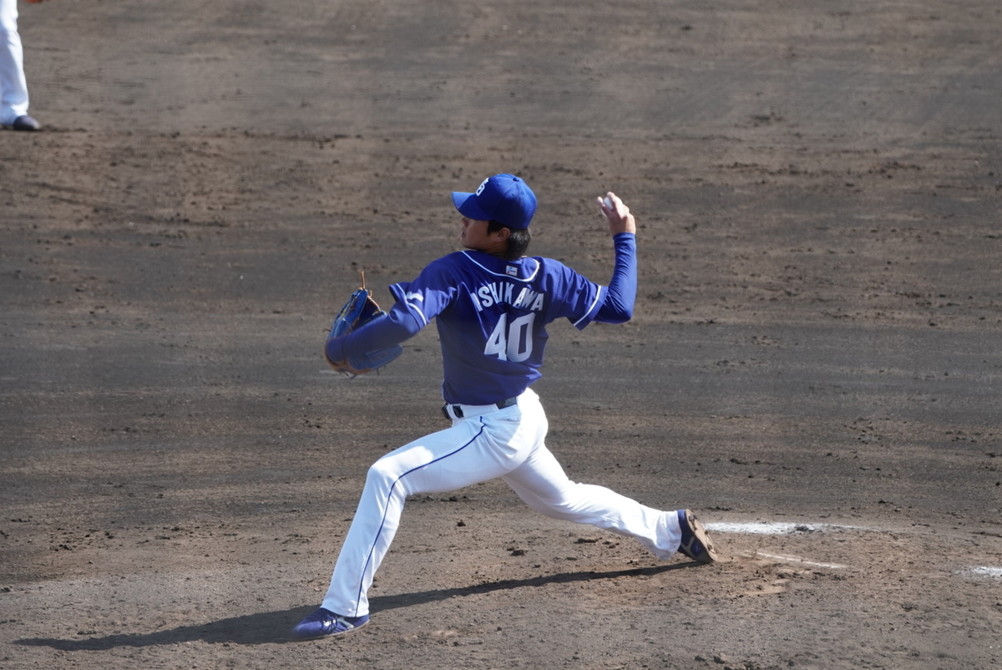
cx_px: 501
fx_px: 9776
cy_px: 335
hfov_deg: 5.9
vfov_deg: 3.9
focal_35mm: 351
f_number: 6.3
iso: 400
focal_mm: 234
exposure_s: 1/800
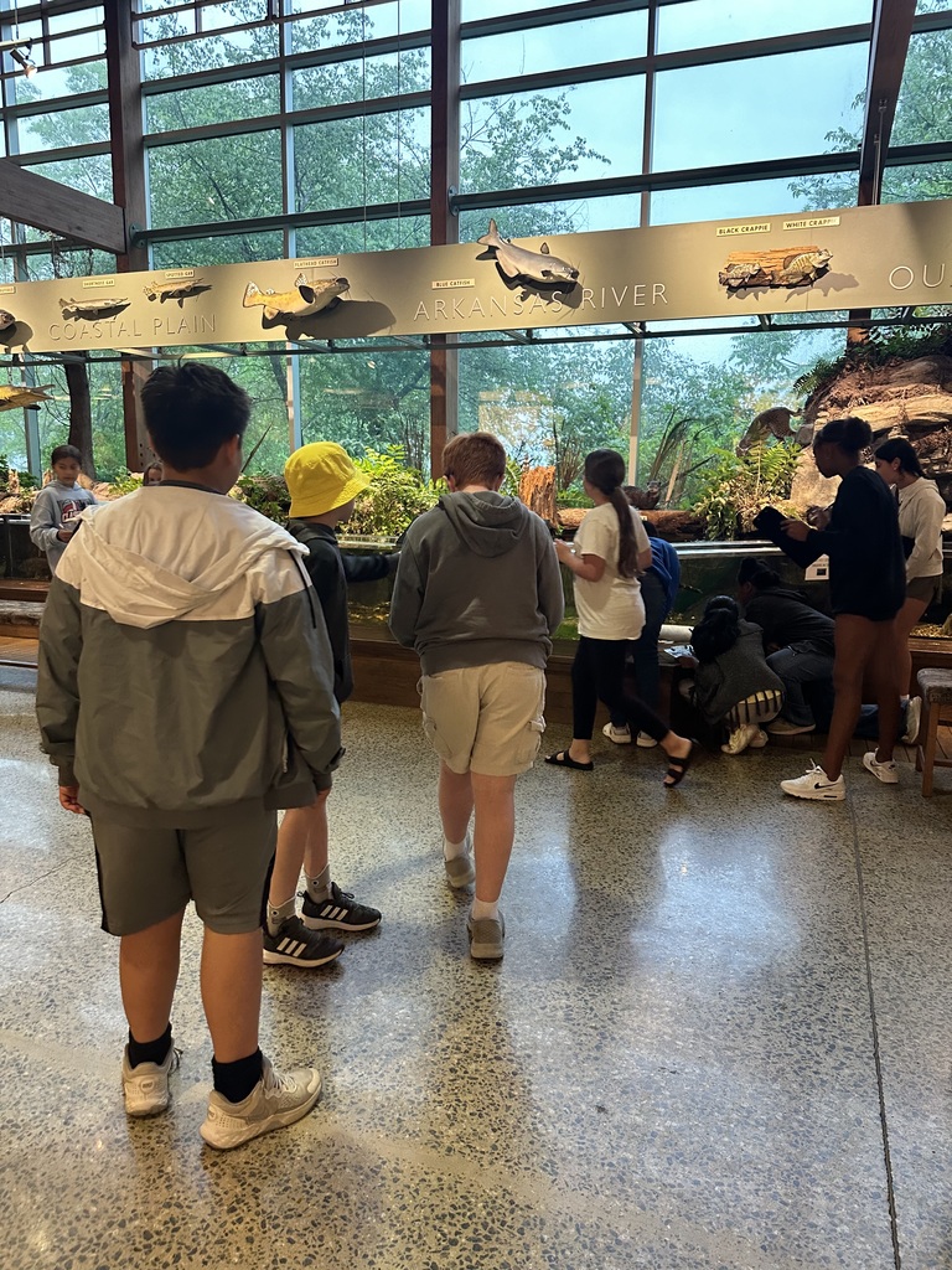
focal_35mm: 24
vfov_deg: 71.6
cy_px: 635
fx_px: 880
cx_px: 476
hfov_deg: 56.8
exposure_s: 1/60
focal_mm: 6.86
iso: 320
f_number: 1.78
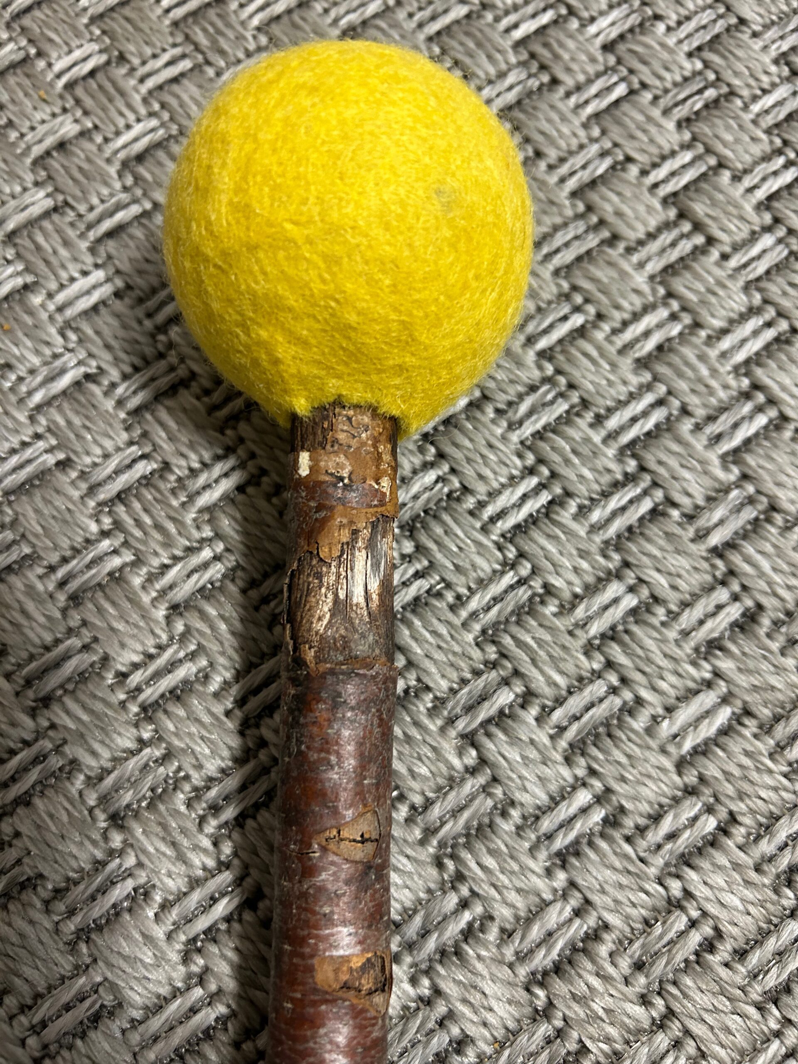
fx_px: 799
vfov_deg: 67.3
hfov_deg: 53.1
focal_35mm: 26
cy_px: 532
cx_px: 399
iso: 200
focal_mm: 5.7
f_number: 1.5
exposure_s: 1/50
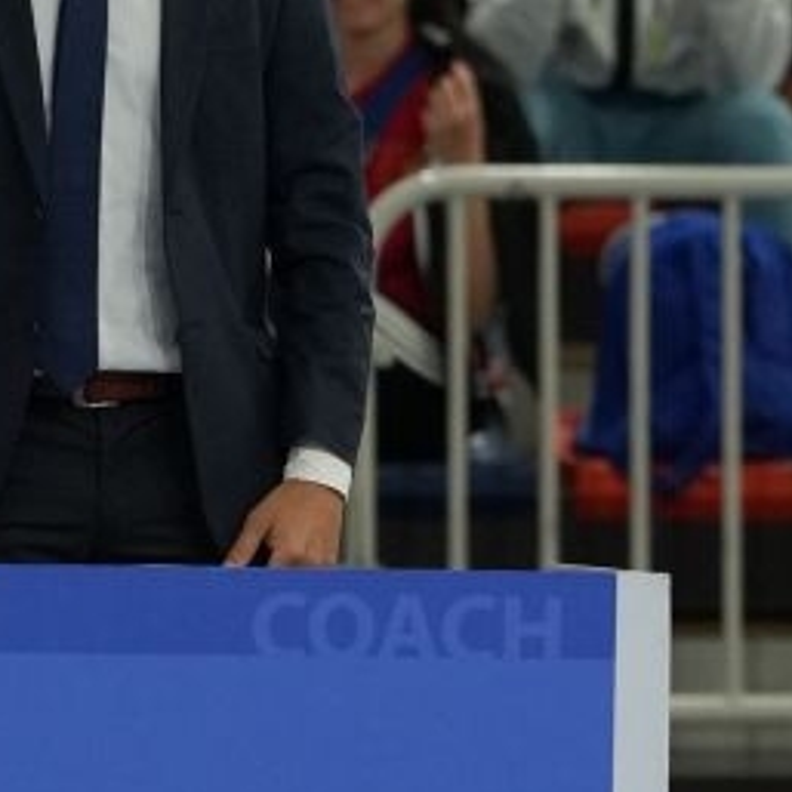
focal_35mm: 837
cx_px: 502
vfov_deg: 2.1
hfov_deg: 2.1
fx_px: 21666
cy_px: 367
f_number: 2.8
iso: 1600
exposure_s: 1/1000
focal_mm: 141
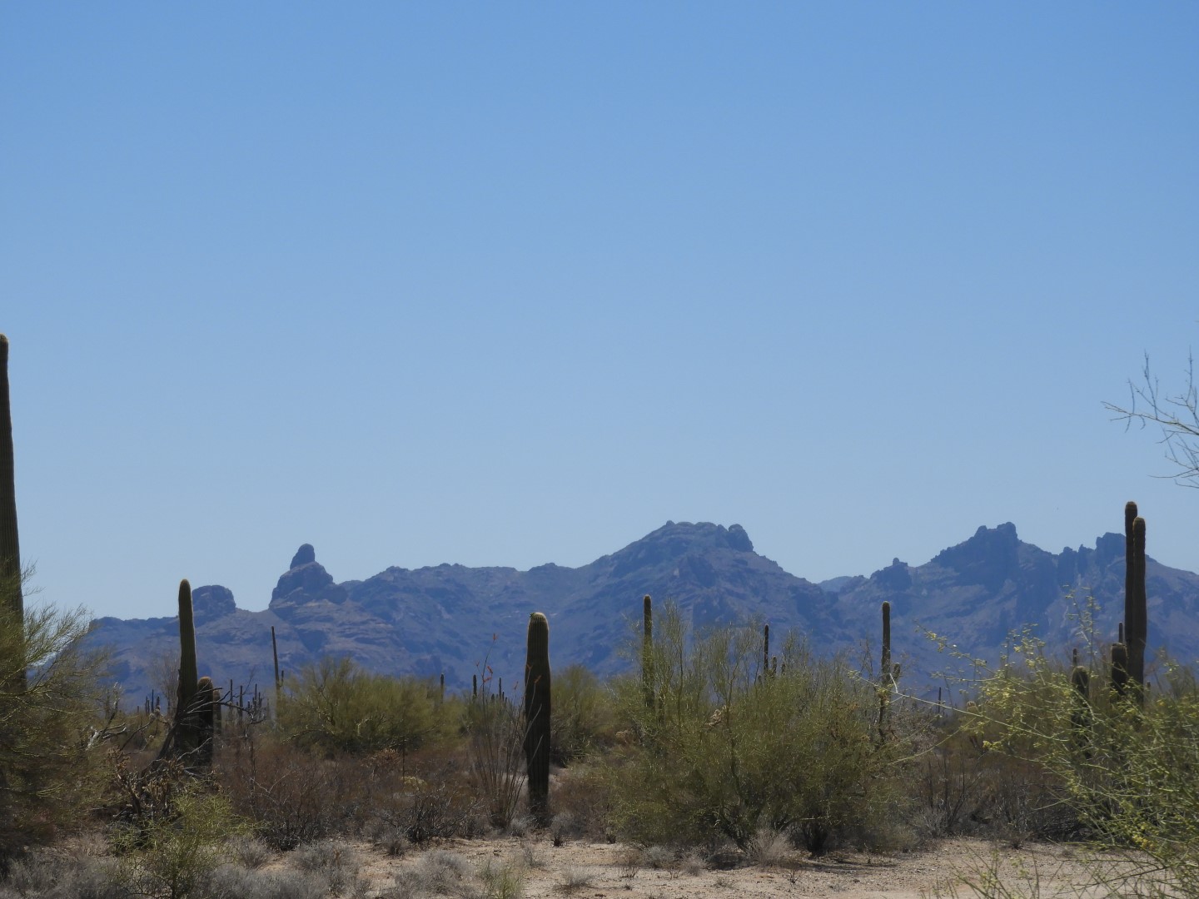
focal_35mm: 125
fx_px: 4330
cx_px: 600
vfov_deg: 11.9
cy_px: 450
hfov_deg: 15.8
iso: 100
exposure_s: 1/1250
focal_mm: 22.4
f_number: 5
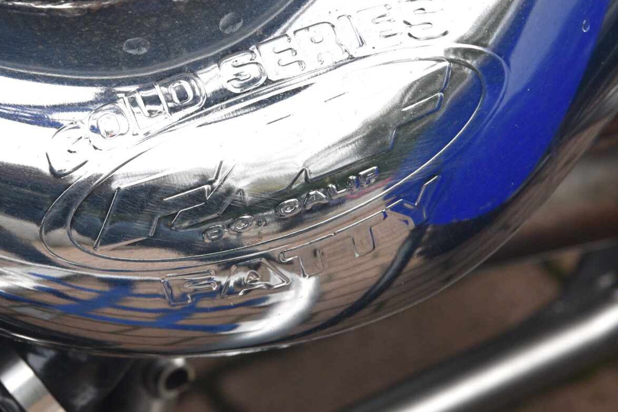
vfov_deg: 9.0
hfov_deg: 13.4
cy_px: 204
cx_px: 236
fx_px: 2628
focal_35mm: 153
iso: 1000
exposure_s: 1/320
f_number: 9
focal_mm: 70
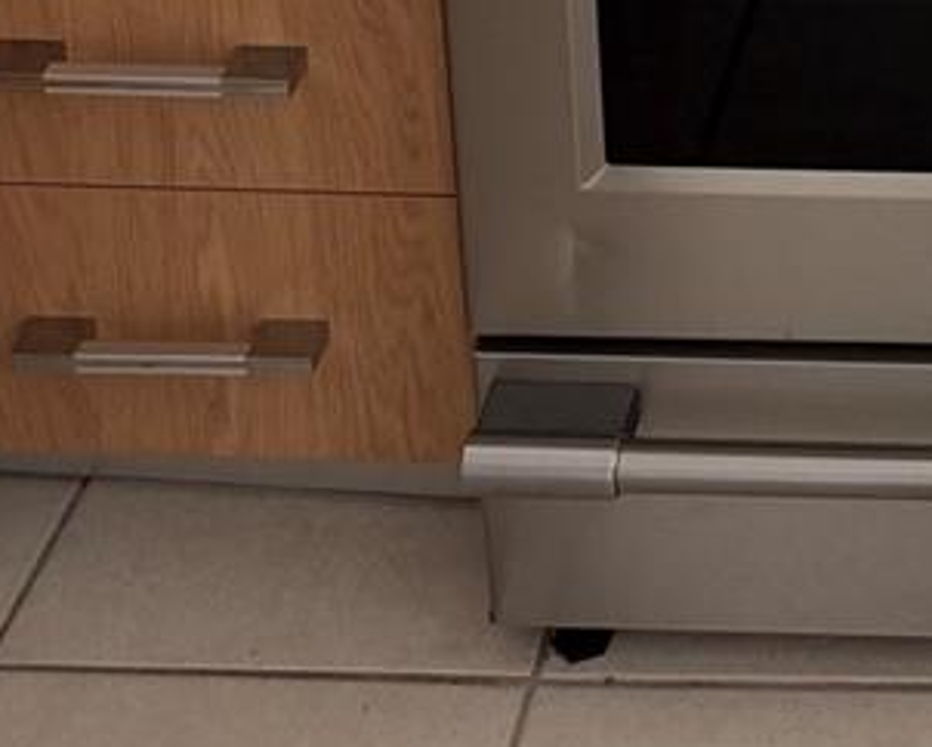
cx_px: 1253
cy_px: -1019
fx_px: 2567
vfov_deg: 12.9
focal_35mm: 93
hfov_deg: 18.9
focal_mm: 6.76
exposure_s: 1/85
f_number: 1.78
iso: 200
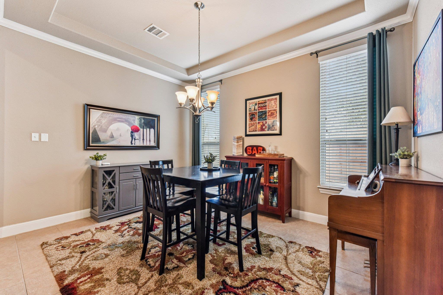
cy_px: 148
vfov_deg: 81.2
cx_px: 222
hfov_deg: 104.3
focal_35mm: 14
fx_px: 172
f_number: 8
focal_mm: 14
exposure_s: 1/15
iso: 1100
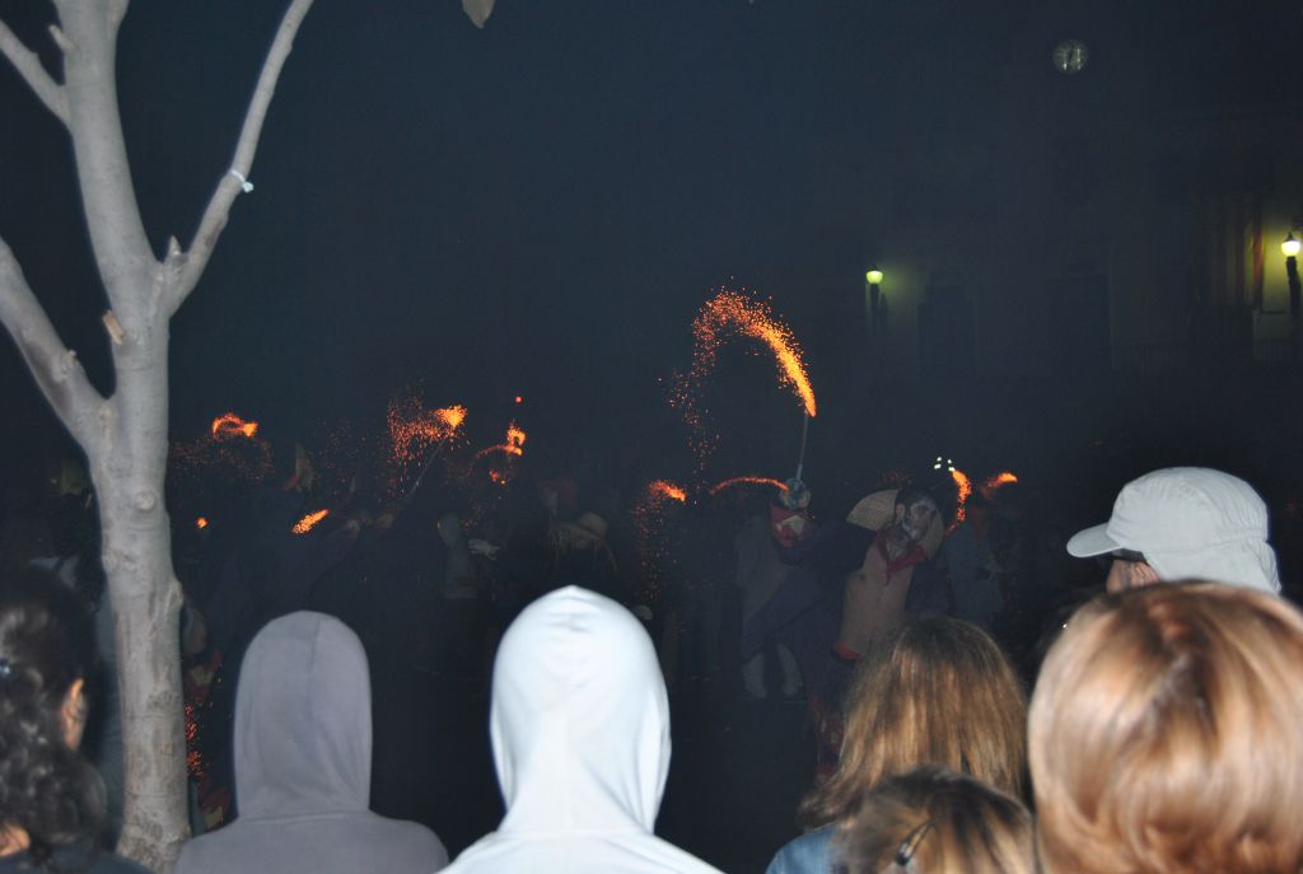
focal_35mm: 48
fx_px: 1741
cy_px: 437
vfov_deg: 28.2
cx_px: 652
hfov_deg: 41.0
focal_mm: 32
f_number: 4.5
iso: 200
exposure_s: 1/60
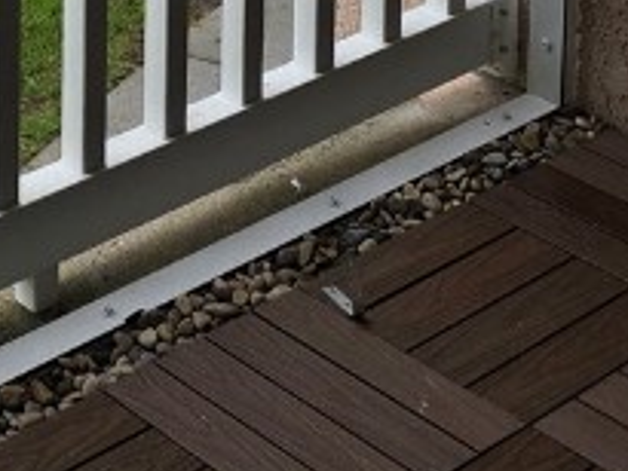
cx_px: -184
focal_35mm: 115
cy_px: -639
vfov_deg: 11.0
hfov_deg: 16.2
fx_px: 2088
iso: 12
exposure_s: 1/342
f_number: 1.7
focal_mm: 6.3
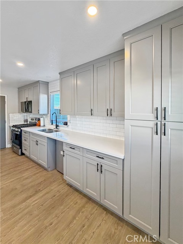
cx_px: 92
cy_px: 122
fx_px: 99
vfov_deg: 102.1
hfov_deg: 85.7
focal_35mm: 14
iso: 250
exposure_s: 1/120
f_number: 2.2
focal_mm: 2.22
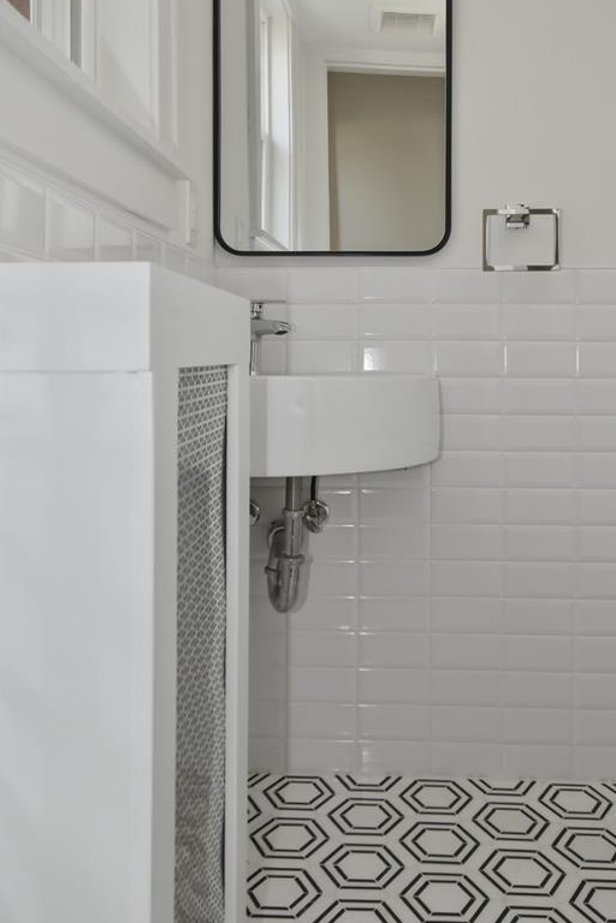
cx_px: 365
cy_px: 411
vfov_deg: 61.8
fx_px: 770
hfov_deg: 43.4
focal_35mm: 30
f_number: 4.5
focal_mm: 10
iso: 160
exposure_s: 1/60
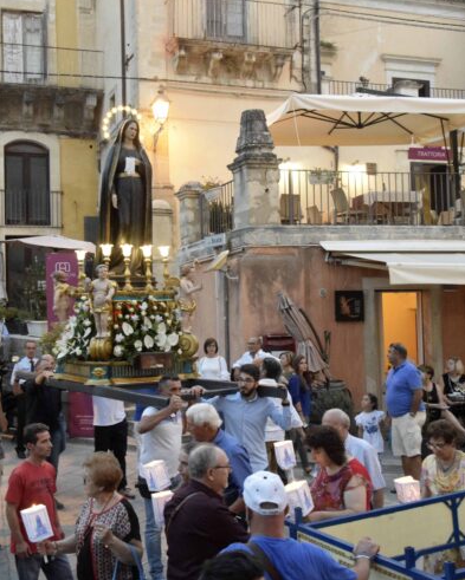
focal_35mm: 43
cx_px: 196
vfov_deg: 42.9
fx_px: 739
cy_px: 291
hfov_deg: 34.8
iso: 6400
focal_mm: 20
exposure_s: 1/100
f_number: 5.6
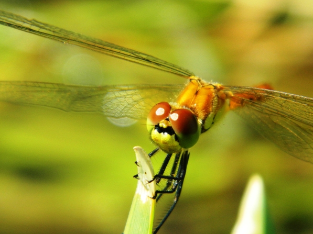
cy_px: 144
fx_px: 1563
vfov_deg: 8.6
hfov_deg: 11.4
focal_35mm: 173
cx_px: 168
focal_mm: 23.2
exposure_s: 1/500
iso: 160
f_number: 4.7
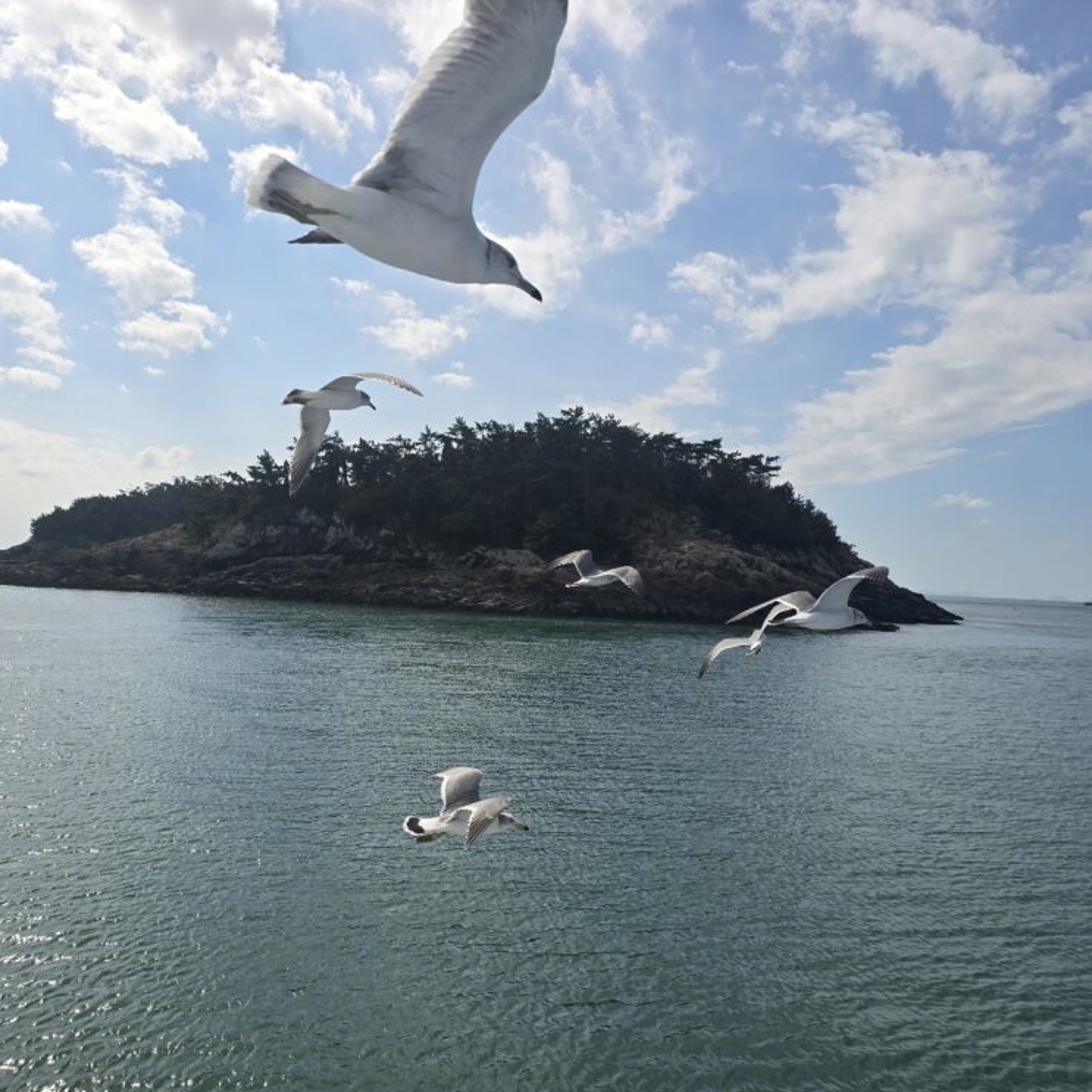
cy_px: 536
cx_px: 461
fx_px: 999
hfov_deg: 57.0
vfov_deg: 57.3
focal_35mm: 28
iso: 12
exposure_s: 1/1962
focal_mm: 6.3
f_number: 1.7
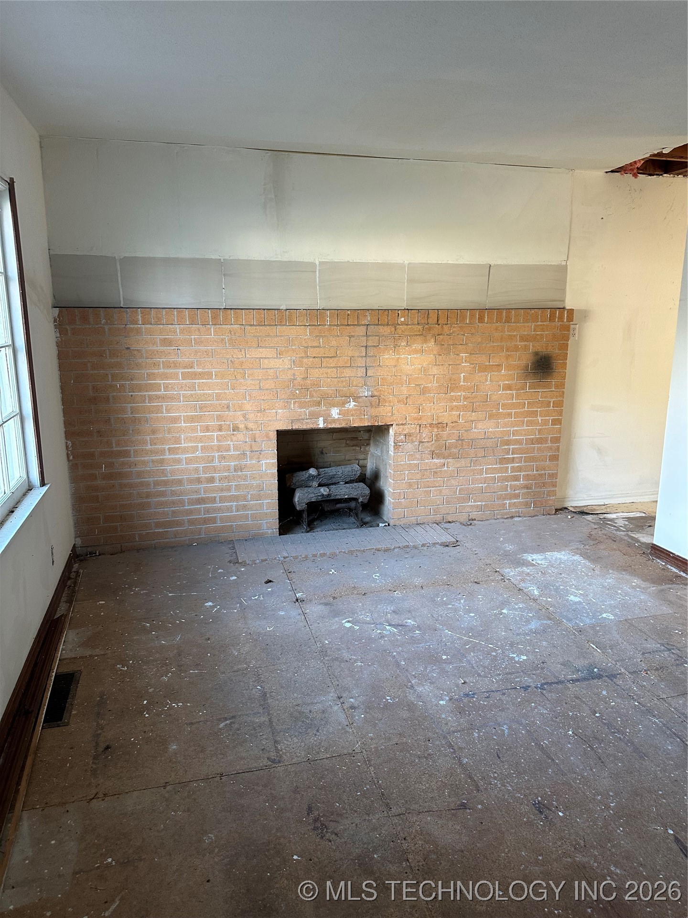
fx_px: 636
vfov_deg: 71.6
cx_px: 344
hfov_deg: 56.8
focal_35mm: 24
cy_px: 459
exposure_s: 1/64
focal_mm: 6.86
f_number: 1.78
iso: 250
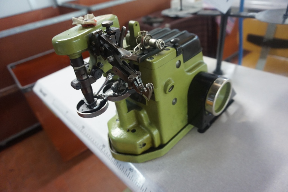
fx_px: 192
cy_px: 96
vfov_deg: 53.1
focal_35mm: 24
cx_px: 144
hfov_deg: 73.7
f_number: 3.5
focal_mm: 16
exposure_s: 1/60
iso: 2000
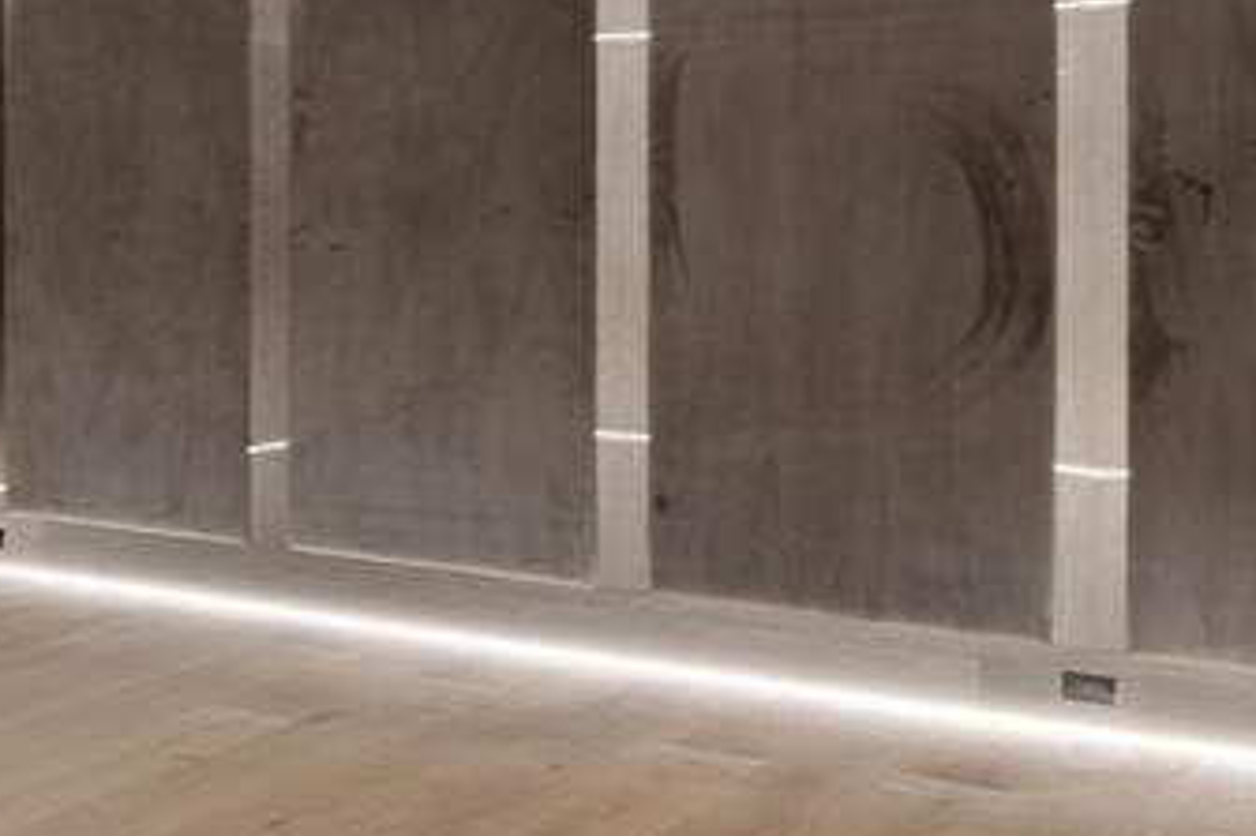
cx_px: -306
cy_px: 231
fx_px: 1918
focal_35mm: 55
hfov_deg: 30.1
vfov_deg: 24.4
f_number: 8
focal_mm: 17
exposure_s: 1/2
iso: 250
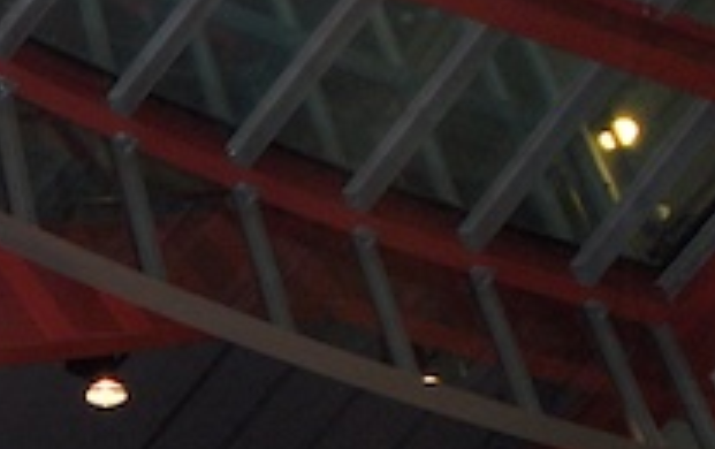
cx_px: -221
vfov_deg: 10.8
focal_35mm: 121
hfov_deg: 16.3
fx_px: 2361
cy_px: 432
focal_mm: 6.11
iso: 100
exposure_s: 1/60
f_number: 2.8
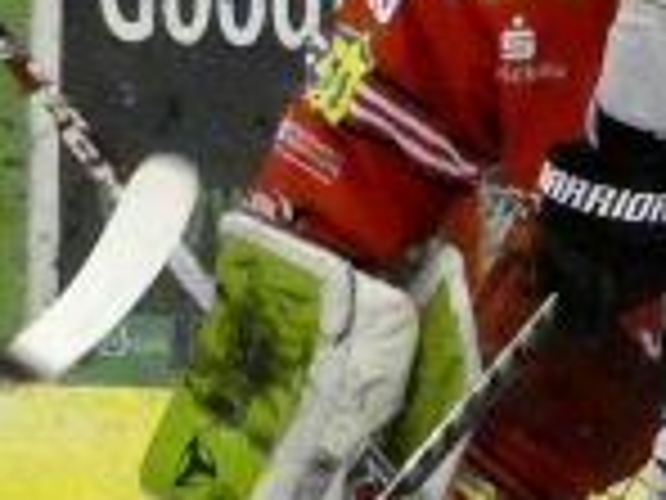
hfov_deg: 2.1
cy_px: 282
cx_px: 580
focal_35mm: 967
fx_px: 18605
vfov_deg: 1.5
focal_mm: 34.8
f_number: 5.5
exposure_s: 1/200
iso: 3200
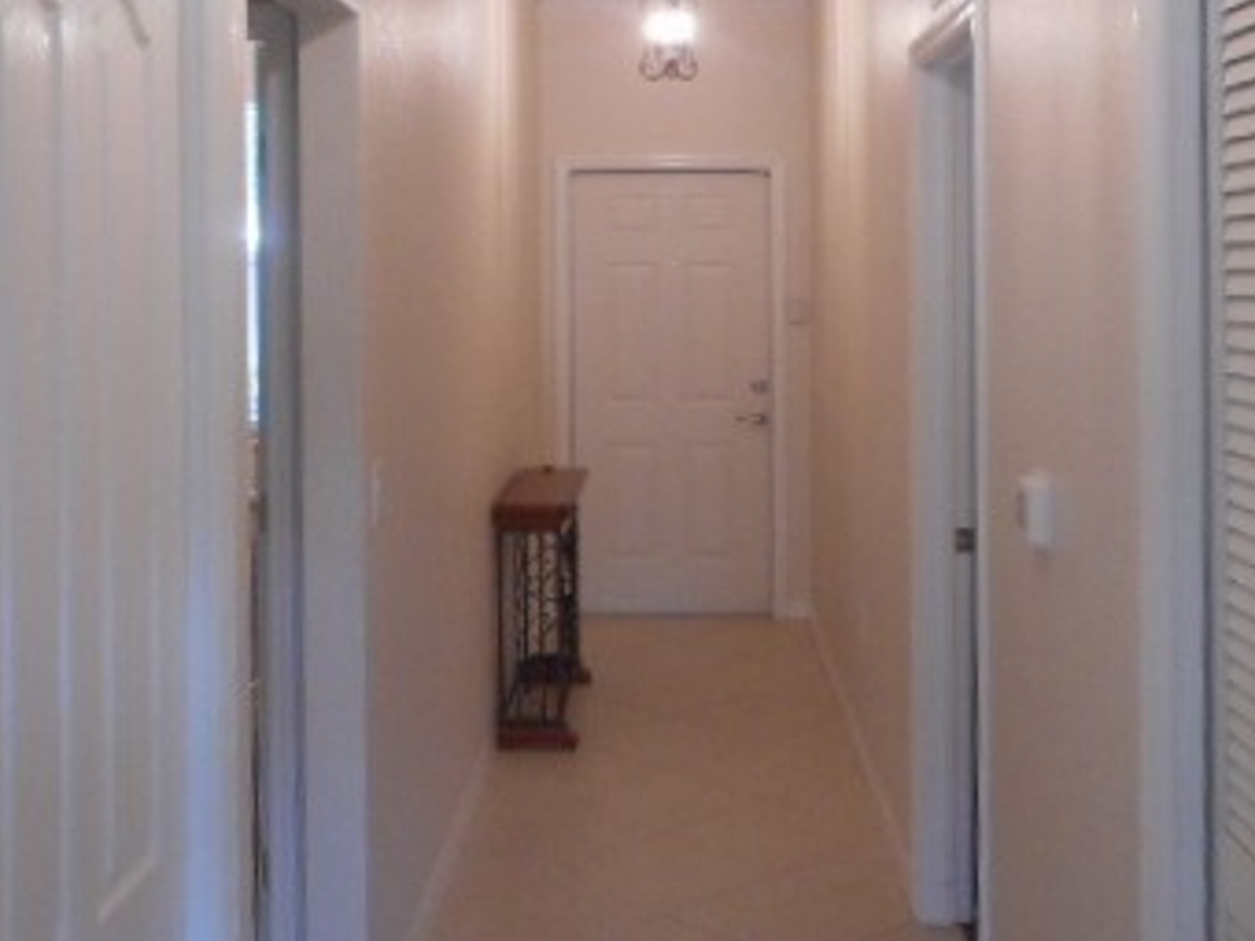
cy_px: 295
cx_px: 642
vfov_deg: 30.6
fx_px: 1704
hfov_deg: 40.4
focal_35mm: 47
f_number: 3.7
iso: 400
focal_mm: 4.5
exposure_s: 1/25
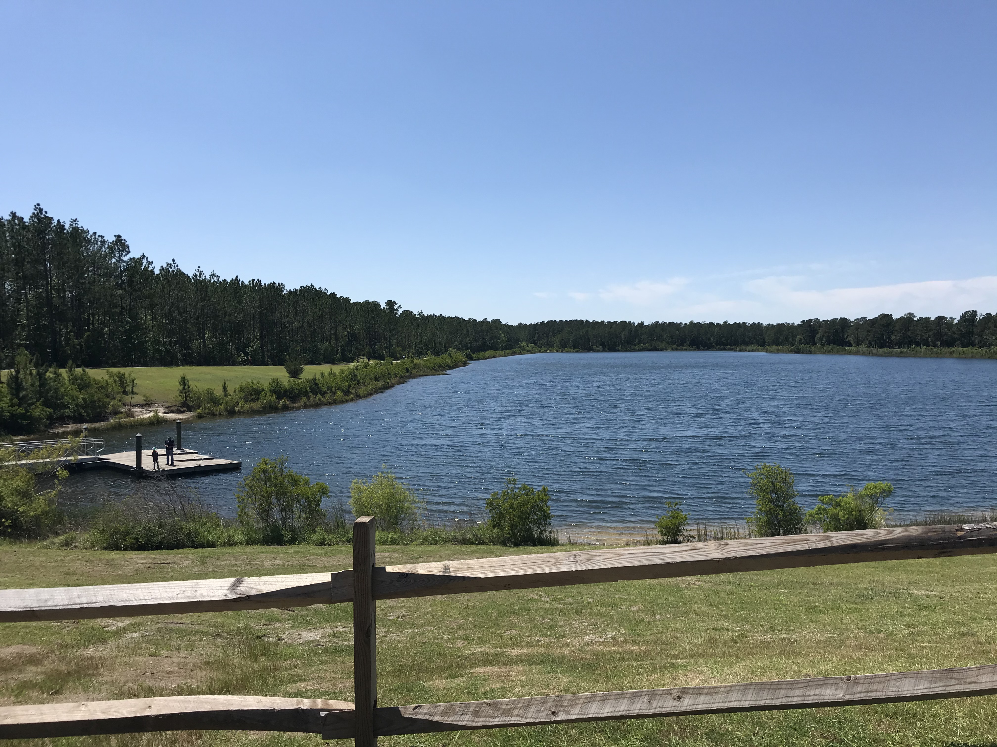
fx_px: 806
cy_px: 374
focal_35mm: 28
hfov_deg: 63.4
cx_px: 498
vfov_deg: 49.7
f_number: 1.8
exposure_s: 1/3096
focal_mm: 3.99
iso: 20
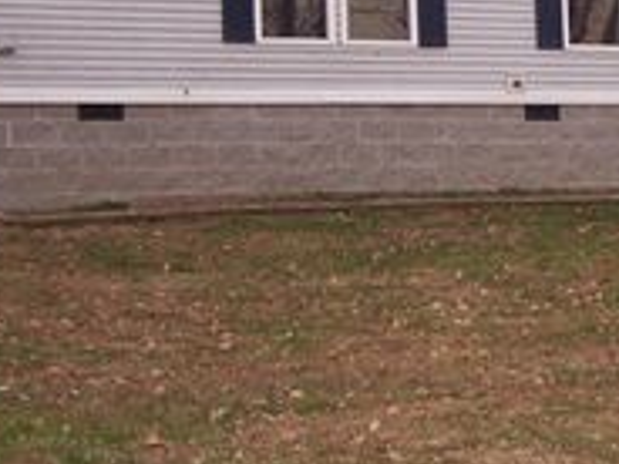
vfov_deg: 14.2
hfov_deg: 18.7
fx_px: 1842
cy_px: 52
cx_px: 575
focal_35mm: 103
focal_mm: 6.3
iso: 140
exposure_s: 1/60
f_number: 2.8
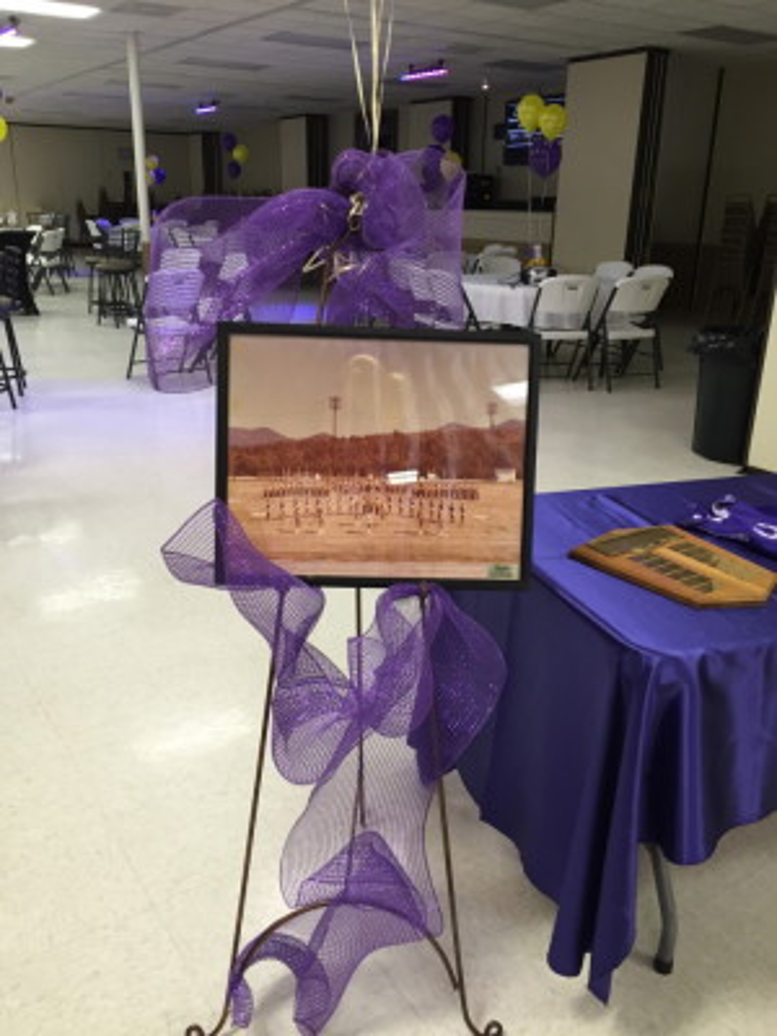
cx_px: 388
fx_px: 868
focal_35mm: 29
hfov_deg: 48.2
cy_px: 518
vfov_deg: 61.7
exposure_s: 1/30
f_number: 2.2
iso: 80
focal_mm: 4.15
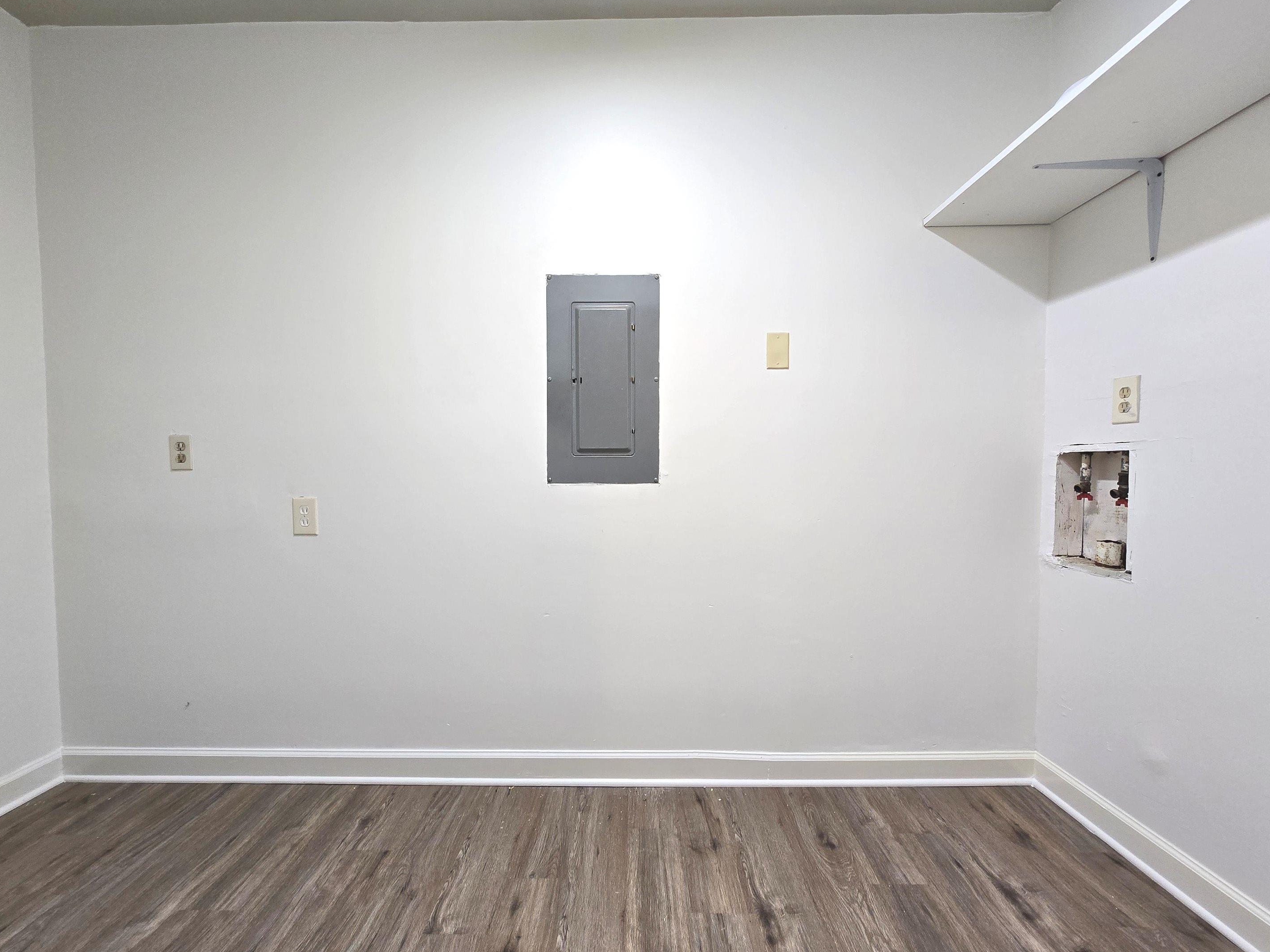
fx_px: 514
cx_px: 621
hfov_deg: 102.1
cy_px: 485
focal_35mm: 14
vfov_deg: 85.7
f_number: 2.2
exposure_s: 1/60
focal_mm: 2.2
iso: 125
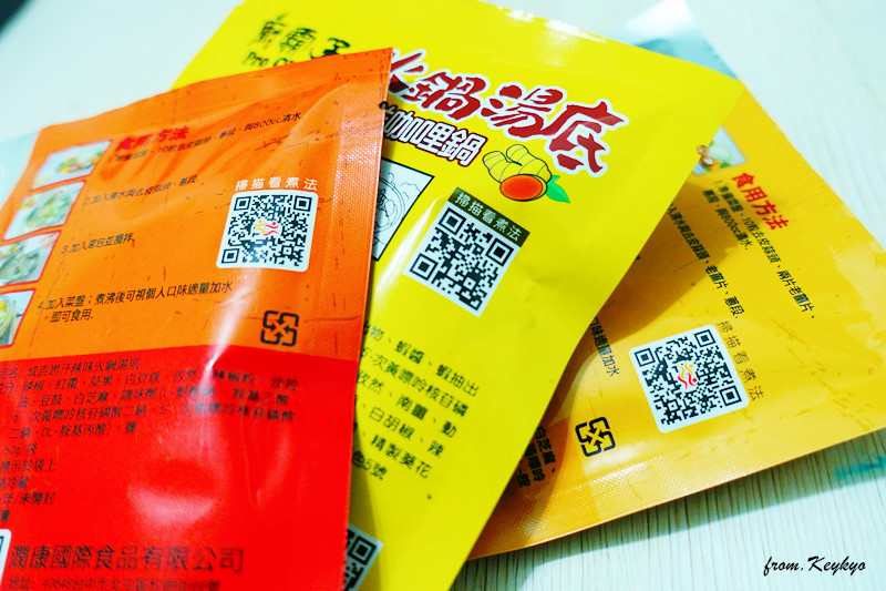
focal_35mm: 33
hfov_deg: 57.2
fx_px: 812
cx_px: 443
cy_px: 296
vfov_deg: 40.0
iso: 400
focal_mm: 12.06
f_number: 2.8
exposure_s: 1/40
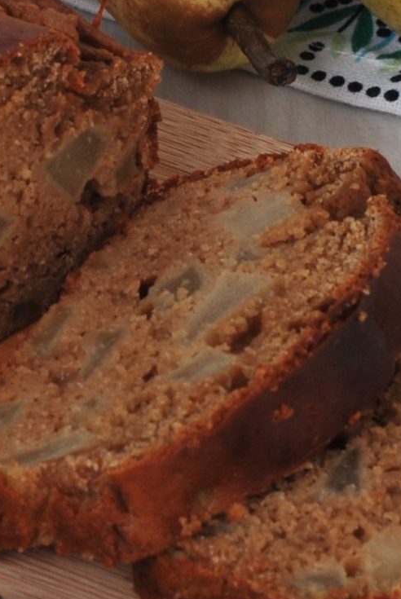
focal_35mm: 209
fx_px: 3482
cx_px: 119
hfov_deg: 6.6
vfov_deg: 9.8
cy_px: 240
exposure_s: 1/6
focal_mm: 50
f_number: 9
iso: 200
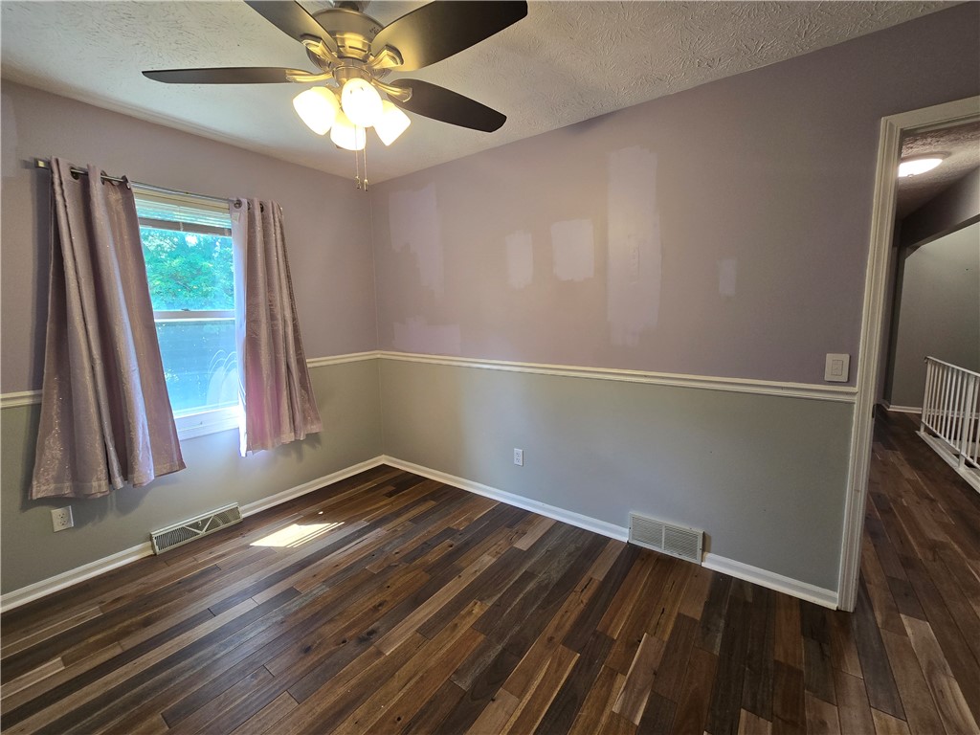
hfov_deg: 106.2
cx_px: 490
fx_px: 368
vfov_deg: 89.9
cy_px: 368
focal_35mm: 13
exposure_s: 1/60
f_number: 2.2
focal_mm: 2.2
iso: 80
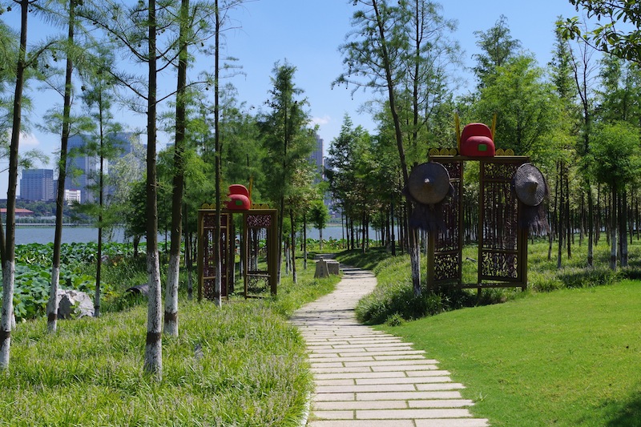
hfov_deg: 38.2
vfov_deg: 26.0
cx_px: 320
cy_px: 214
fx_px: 926
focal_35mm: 52
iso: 200
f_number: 11
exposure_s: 1/160
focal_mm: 35
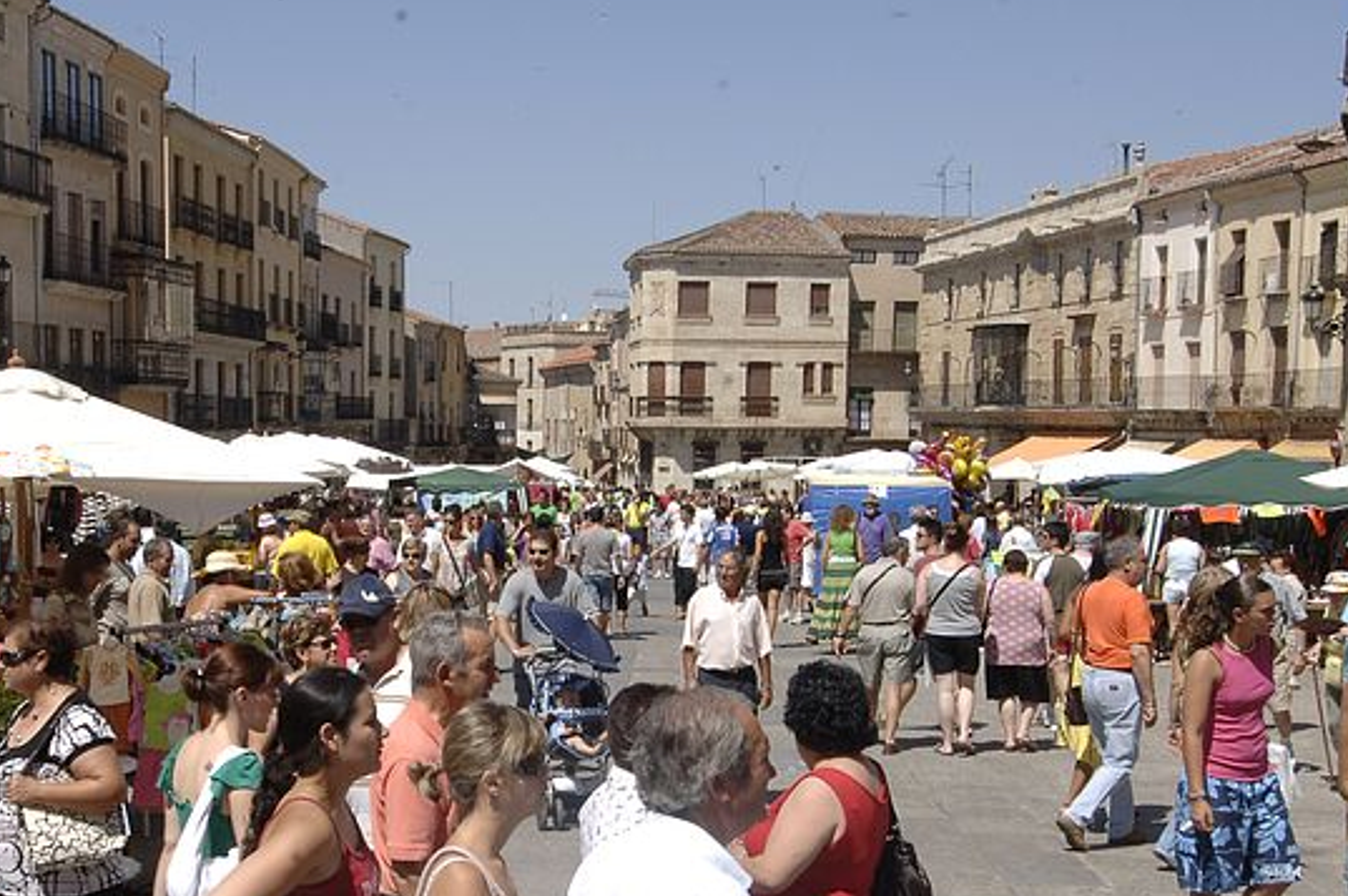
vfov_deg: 23.6
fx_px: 2132
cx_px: 472
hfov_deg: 34.8
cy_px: 629
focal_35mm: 57
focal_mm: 24
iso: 250
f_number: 18
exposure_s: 1/125
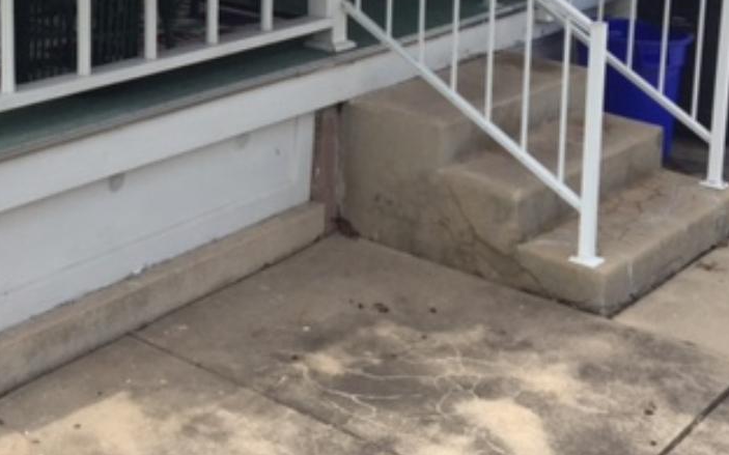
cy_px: -79
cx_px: 95
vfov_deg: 19.5
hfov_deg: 31.2
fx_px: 1251
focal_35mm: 63
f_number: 2.2
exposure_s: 1/1130
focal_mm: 4.15
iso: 32
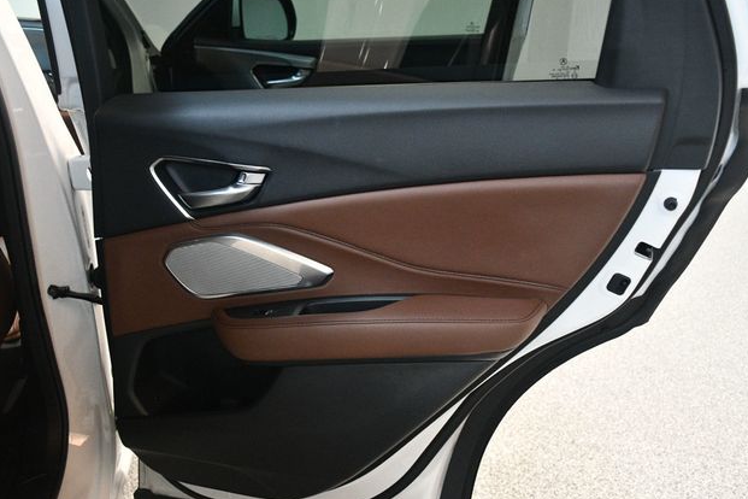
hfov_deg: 54.4
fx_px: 727
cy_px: 248
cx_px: 365
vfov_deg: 37.9
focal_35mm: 35
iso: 3200
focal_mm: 23
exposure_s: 1/80
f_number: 3.8
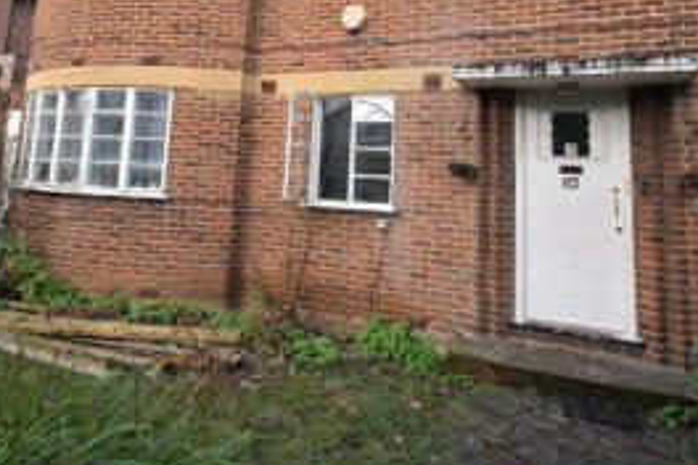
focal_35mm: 27
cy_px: 75
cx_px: 320
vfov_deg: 44.9
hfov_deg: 67.3
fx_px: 523
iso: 800
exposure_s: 1/160
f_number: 6.3
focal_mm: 10
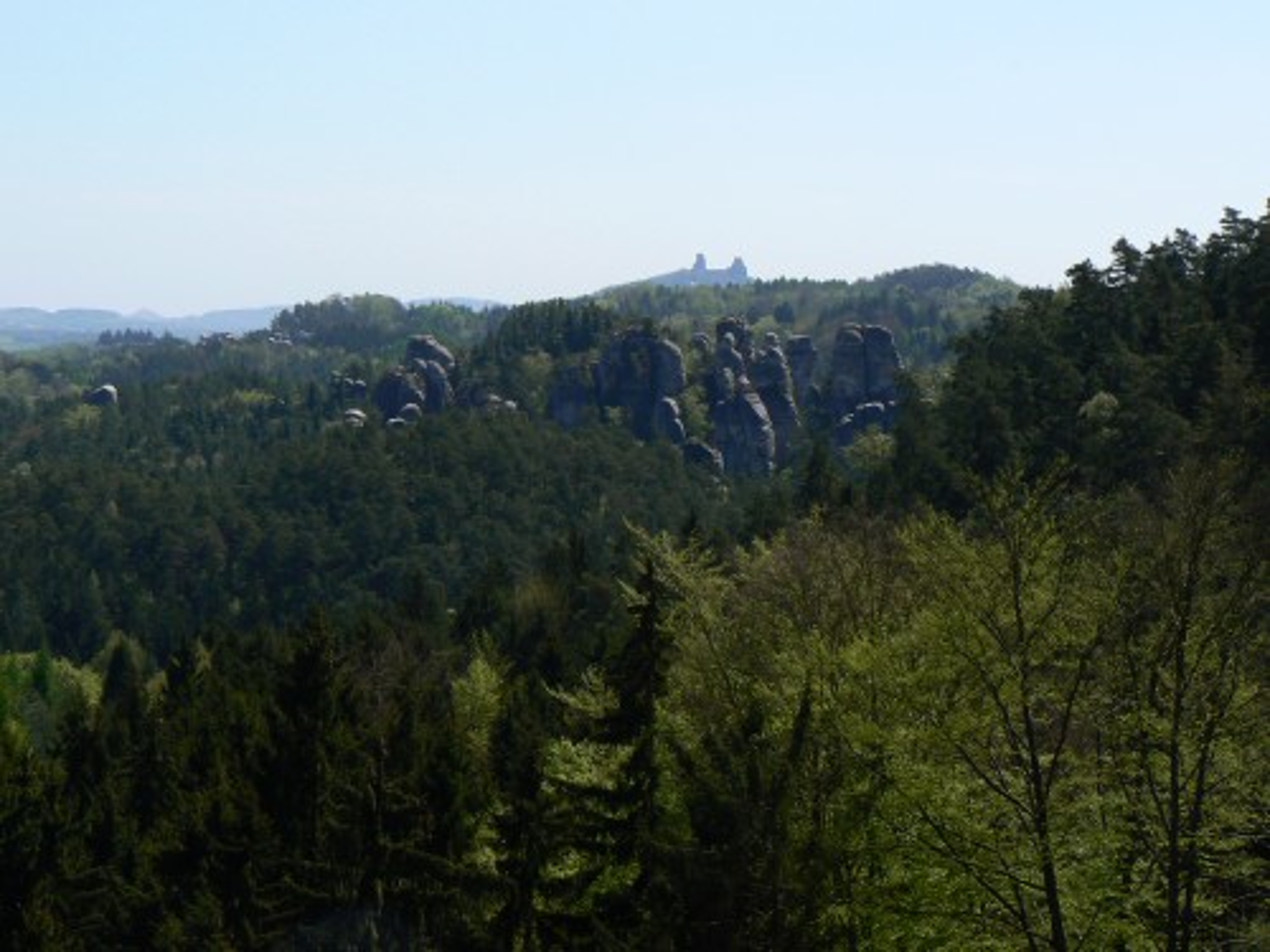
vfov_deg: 15.6
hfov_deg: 20.7
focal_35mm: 95
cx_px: 635
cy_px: 476
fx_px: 3485
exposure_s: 1/500
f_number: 6.3
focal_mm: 15.8
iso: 80
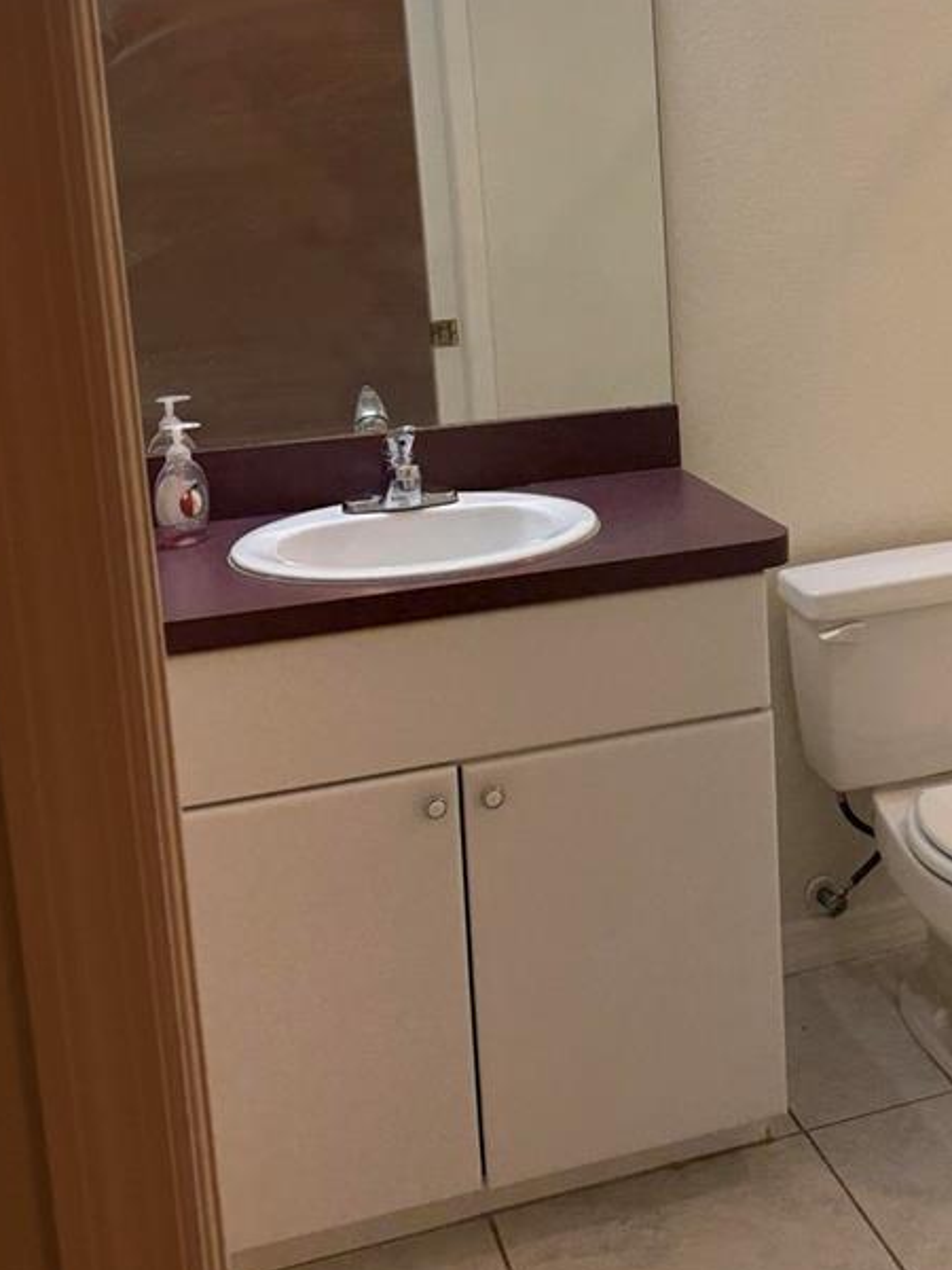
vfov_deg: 38.9
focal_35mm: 48
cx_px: 857
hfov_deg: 29.1
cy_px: 368
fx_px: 1760
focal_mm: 6.76
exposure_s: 1/161
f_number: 1.78
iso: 125
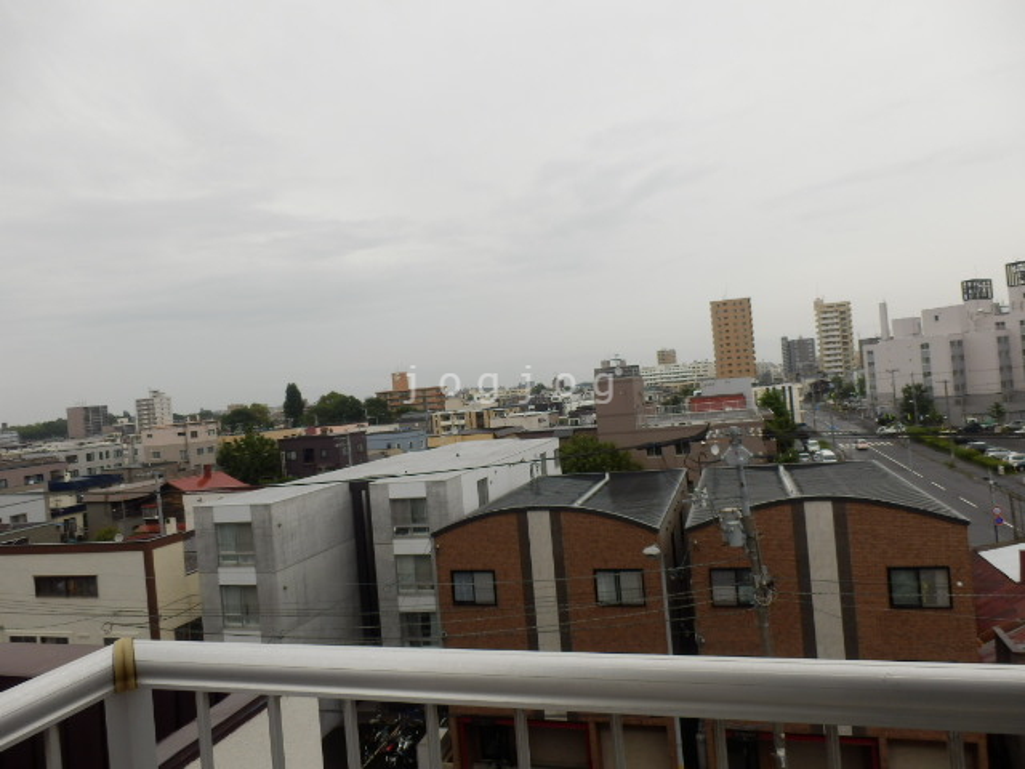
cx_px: 512
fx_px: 711
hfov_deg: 71.6
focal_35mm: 24
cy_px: 384
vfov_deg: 56.8
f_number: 3
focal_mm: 4.2
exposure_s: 1/320
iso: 80
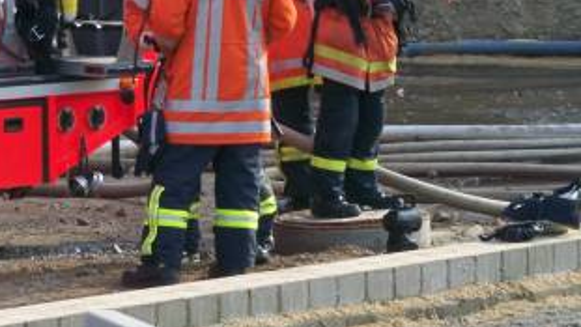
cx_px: 284
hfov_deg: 8.2
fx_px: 4037
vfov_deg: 4.6
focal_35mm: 262
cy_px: -2
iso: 64
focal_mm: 19.2
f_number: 4.4
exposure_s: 1/125
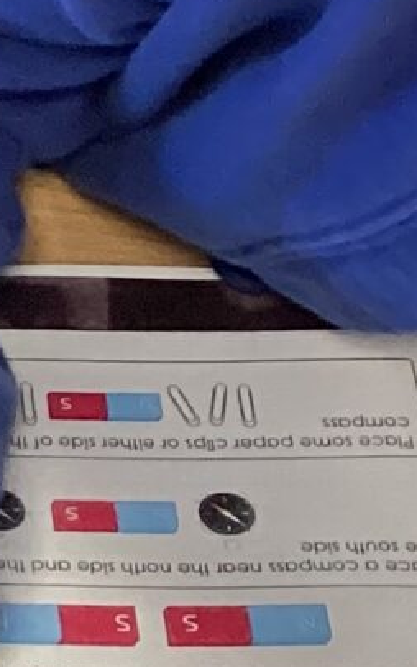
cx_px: -1023
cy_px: 212
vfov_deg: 10.1
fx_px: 3761
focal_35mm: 207
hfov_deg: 5.7
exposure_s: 1/50
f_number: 2.4
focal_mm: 3.3
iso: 125
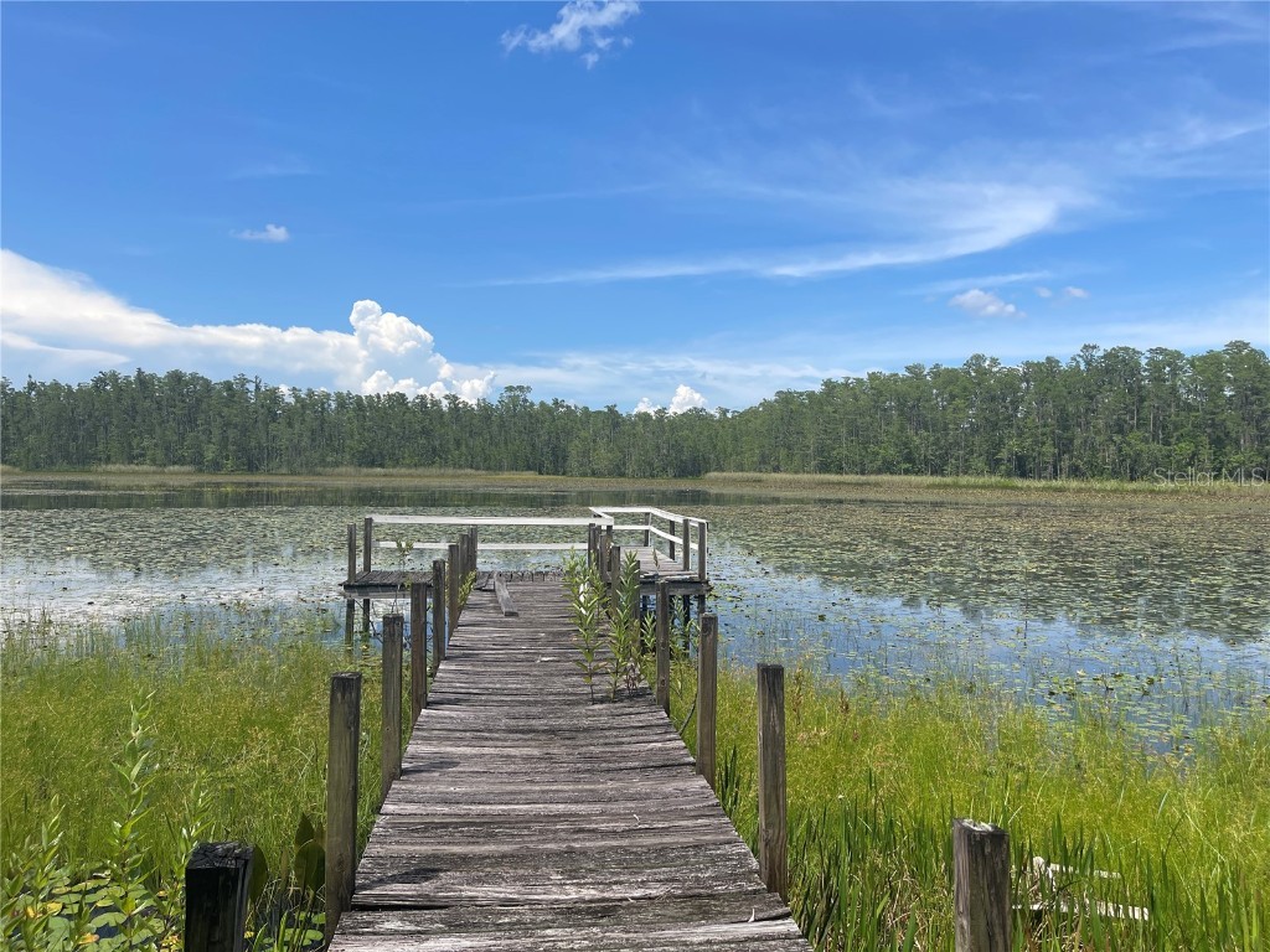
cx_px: 635
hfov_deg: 67.3
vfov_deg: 53.1
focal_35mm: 26
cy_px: 476
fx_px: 954
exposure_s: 1/5618
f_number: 1.6
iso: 50
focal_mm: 5.1
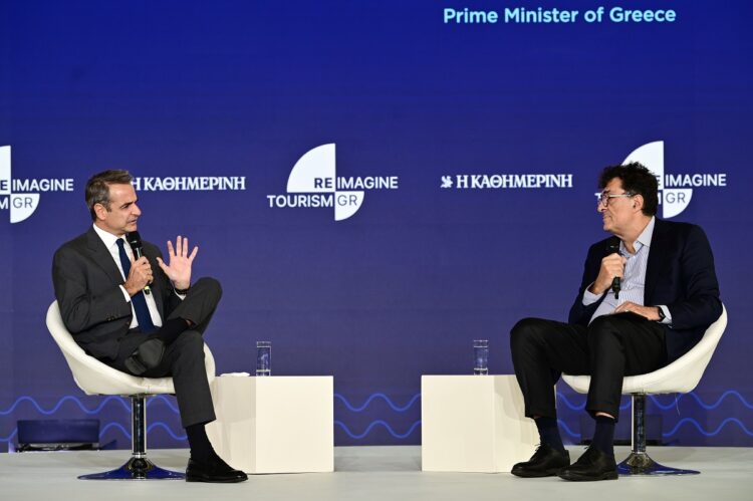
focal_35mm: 160
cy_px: 250
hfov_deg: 12.8
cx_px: 376
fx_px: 3344
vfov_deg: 8.6
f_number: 5
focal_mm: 160
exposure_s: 1/320
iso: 1000
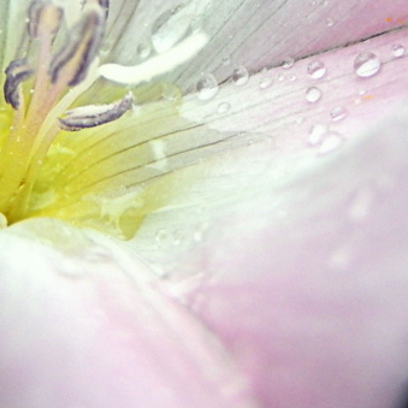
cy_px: -13
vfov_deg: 17.6
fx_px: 1280
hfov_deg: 18.1
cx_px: 159
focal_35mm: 96
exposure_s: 1/500
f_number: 4
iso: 125
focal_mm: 6.5
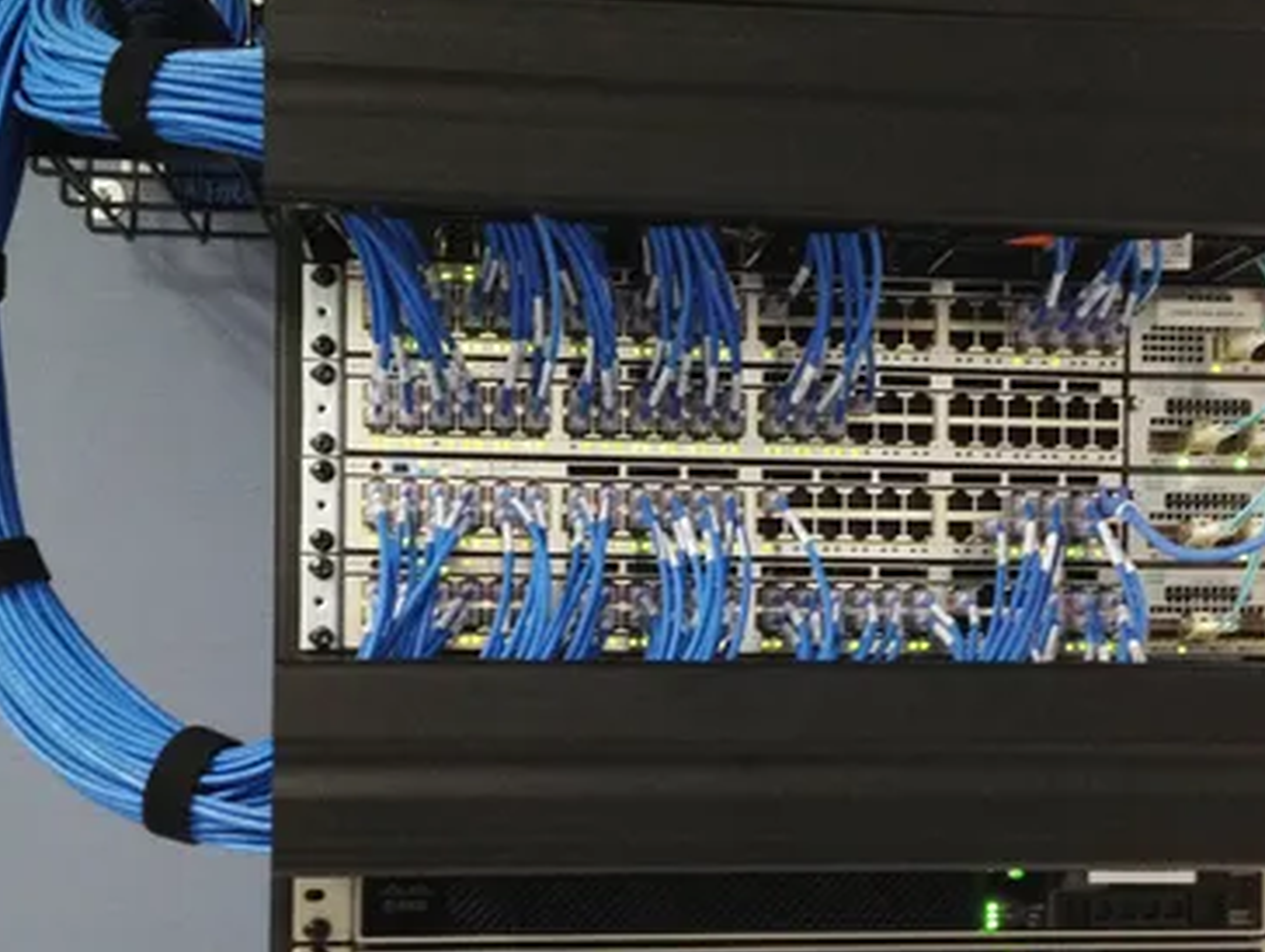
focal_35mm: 48
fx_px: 1756
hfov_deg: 39.6
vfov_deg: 30.3
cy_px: 400
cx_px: 627
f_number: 2.4
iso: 200
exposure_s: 1/20
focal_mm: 4.28
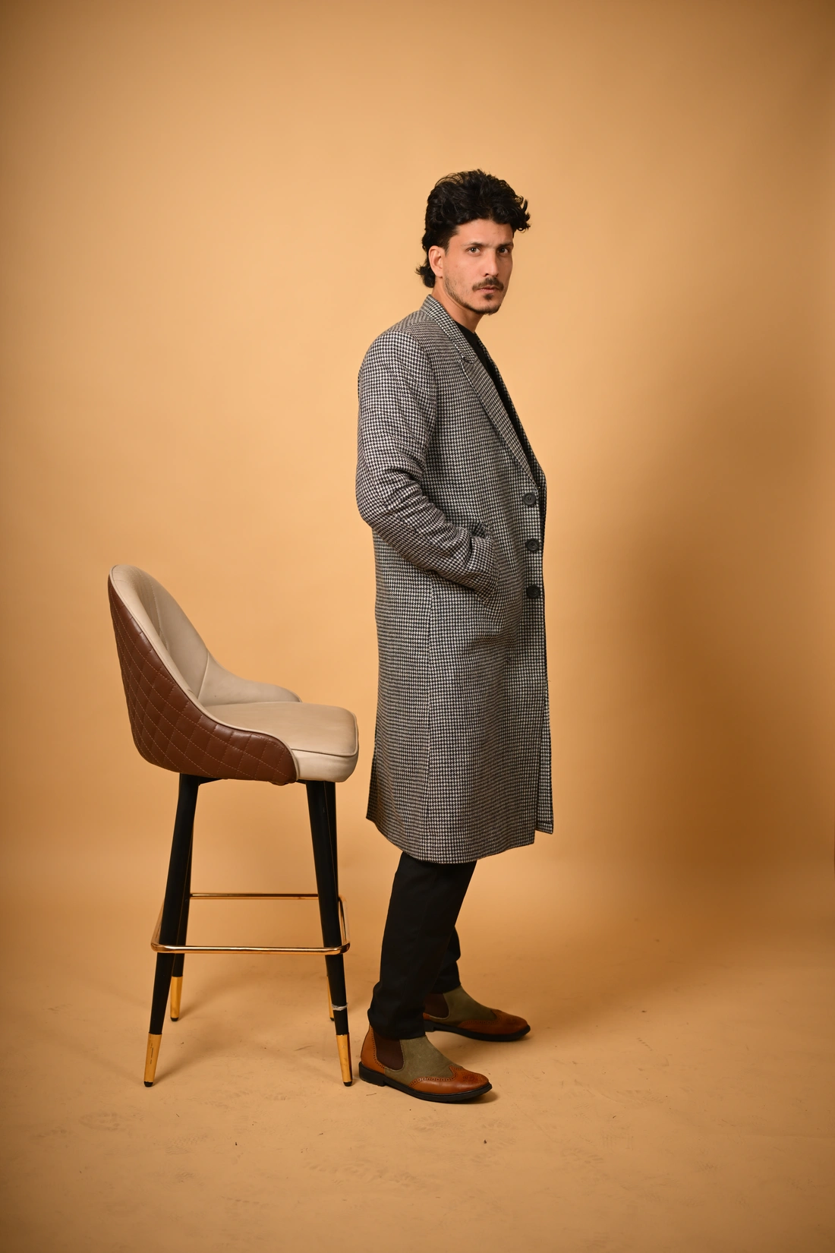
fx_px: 1739
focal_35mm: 50
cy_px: 626
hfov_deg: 27.0
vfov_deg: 39.6
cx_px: 418
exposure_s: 1/1000
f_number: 2.2
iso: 160
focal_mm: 50
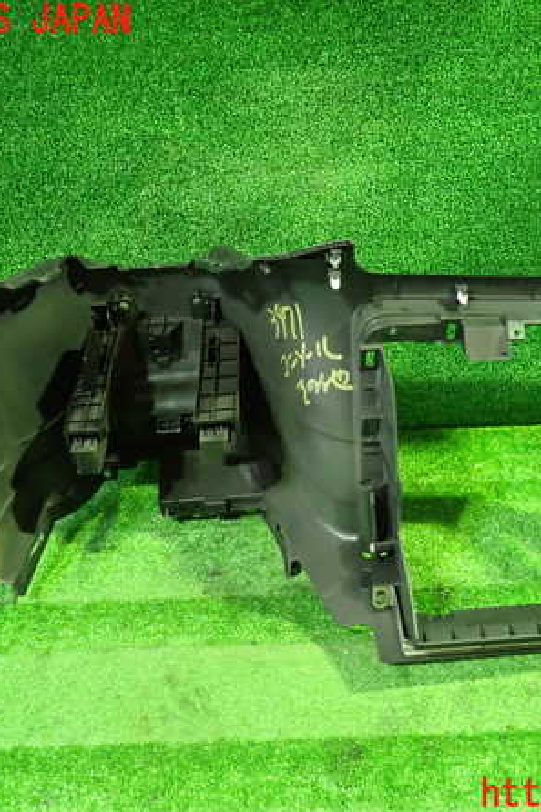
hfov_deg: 37.5
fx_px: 790
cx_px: 346
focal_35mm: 35
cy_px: 408
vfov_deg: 54.5
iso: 800
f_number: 2
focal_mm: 4.5
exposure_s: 1/25
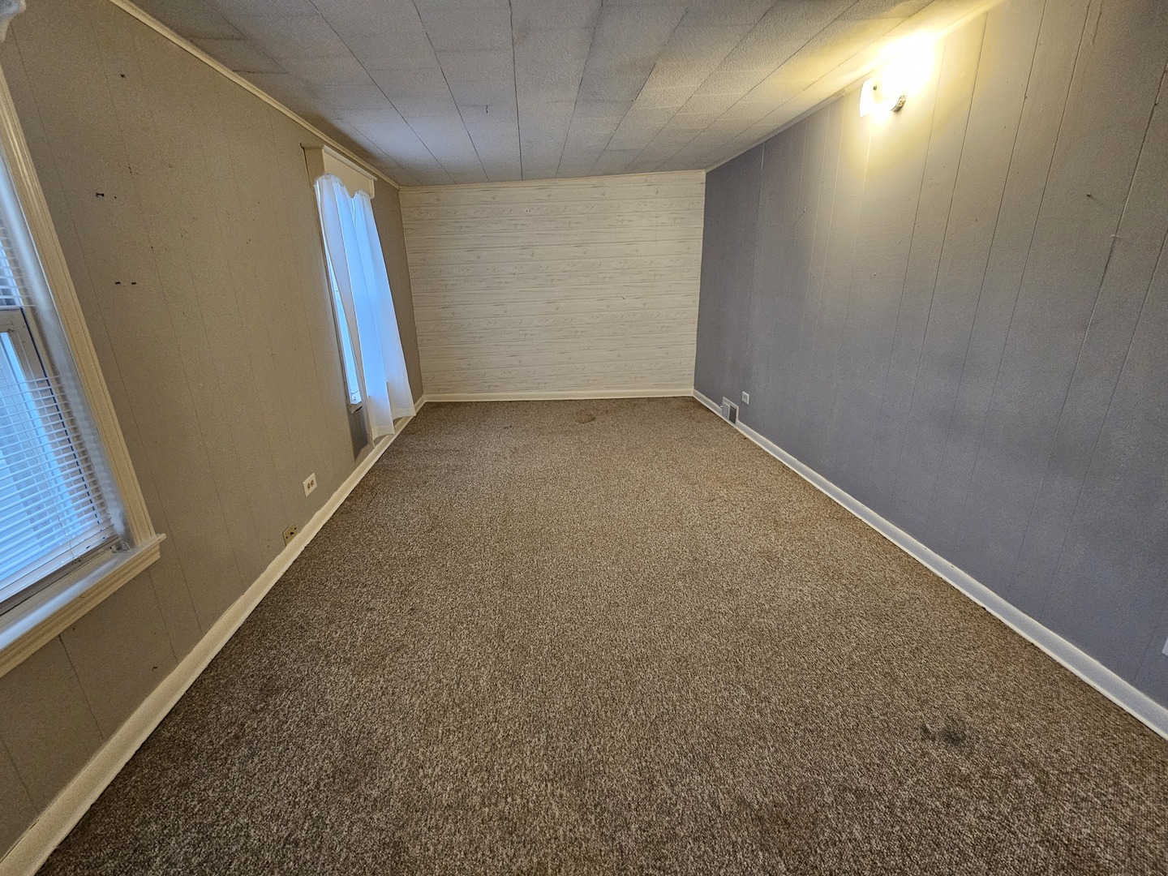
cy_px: 438
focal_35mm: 13
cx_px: 584
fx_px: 439
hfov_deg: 106.2
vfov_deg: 89.9
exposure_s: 1/60
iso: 400
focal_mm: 2.2
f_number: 2.2
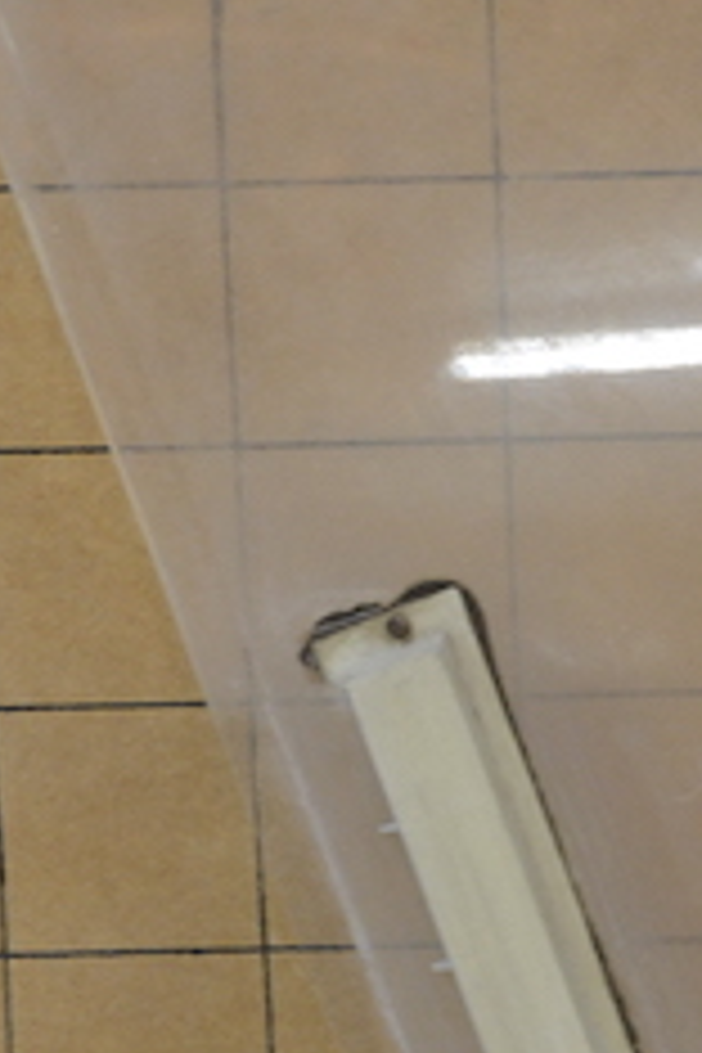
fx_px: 6610
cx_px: 682
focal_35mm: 226
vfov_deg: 9.1
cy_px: 868
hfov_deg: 6.1
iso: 800
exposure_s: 1/30
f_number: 4.5
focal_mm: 44
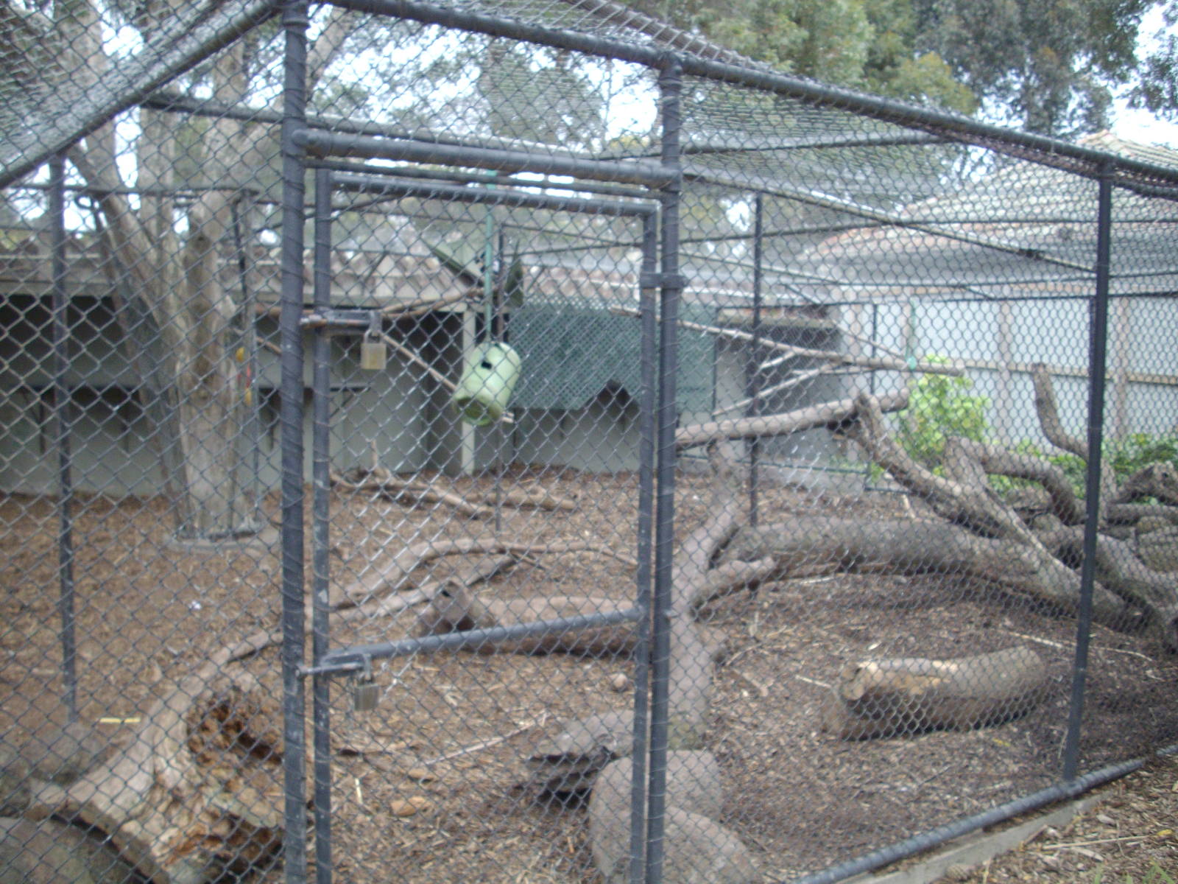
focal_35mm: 37
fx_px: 1259
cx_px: 589
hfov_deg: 50.1
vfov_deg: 38.7
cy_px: 442
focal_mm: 6.2
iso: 160
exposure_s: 1/100
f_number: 2.8
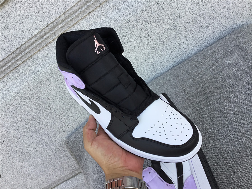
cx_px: 126
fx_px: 226
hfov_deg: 58.4
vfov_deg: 45.4
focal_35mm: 31
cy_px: 94
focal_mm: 3.3
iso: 25
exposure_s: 1/189
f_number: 2.4
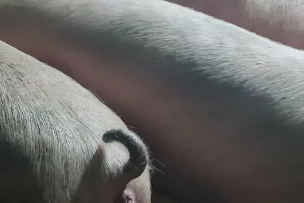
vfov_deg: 23.0
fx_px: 498
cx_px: 91
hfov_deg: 33.5
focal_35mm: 59
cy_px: 110
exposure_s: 1/50
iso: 2000
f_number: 1.8
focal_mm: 7
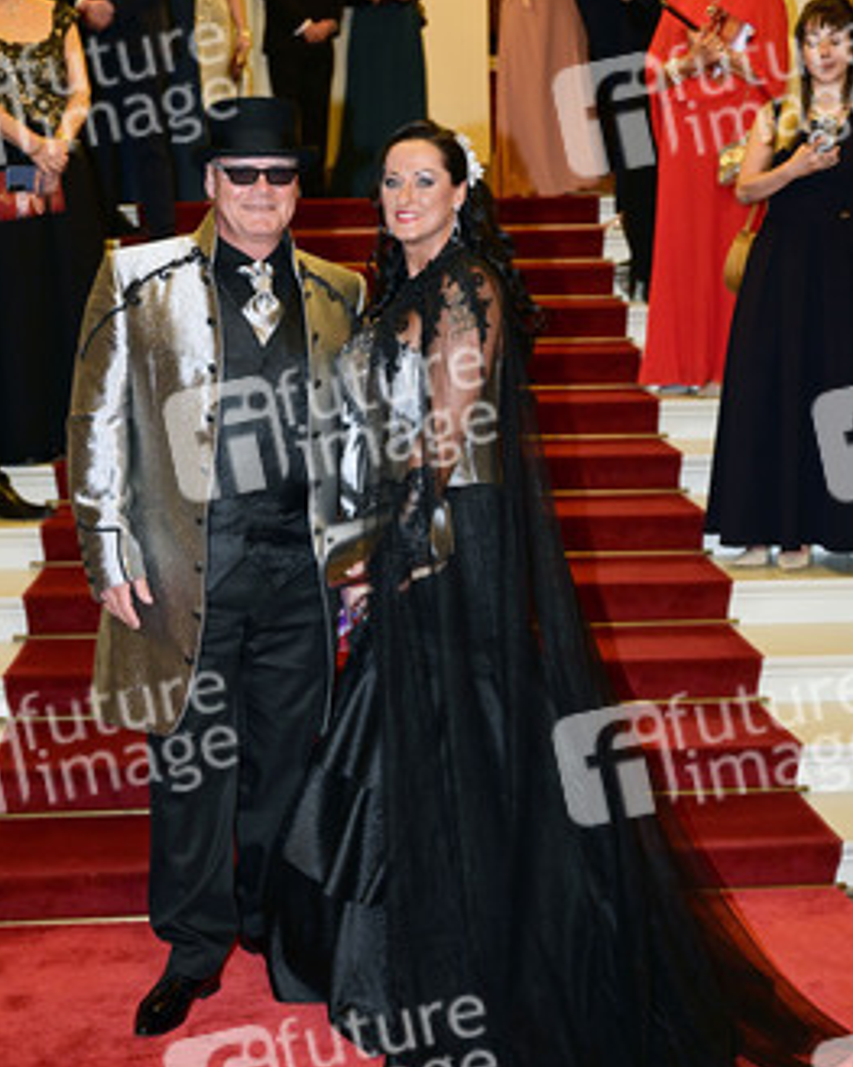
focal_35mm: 49
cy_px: 587
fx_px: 1547
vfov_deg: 38.0
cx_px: 425
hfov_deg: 30.8
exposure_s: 1/200
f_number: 3.2
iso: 4000
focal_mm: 43
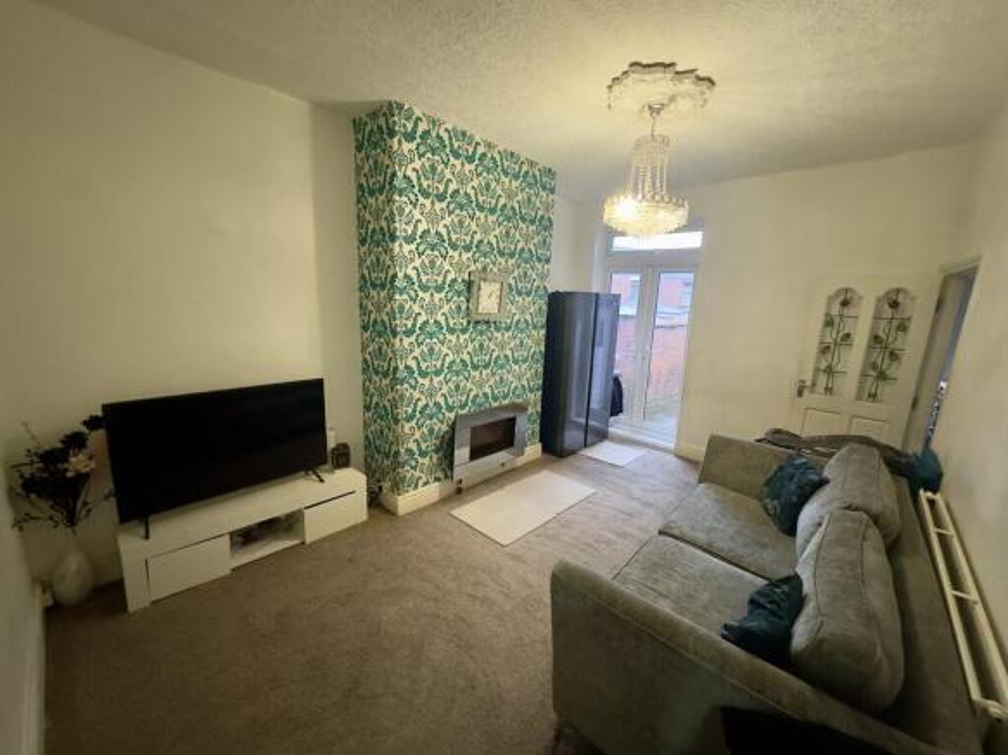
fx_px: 408
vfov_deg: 85.7
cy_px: 378
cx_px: 504
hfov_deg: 102.1
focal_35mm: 14
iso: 1000
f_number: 2.2
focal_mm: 2.22
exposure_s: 1/50
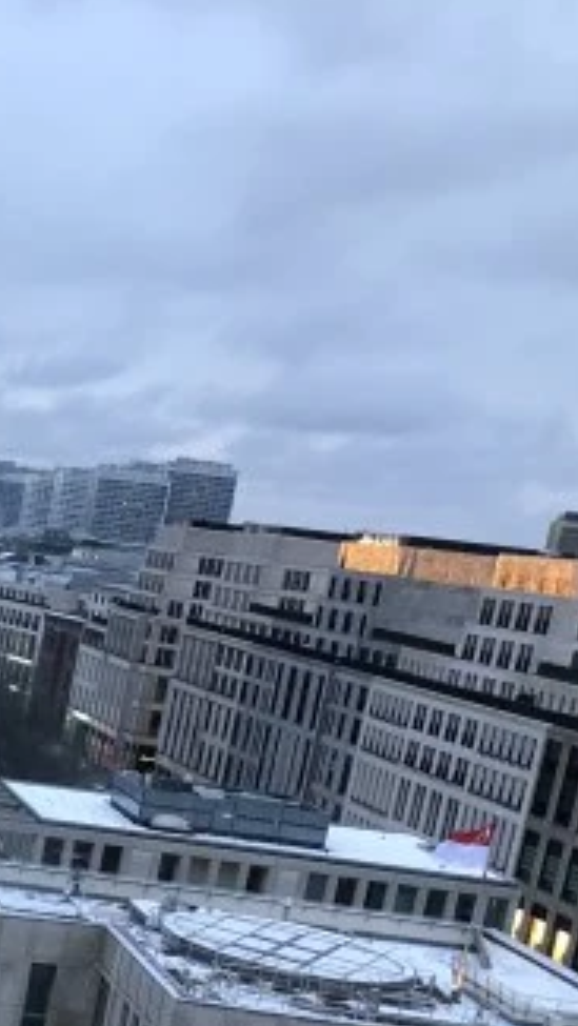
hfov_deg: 13.7
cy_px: 934
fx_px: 2042
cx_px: -575
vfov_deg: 27.2
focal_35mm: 75
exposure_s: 1/15
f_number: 1.8
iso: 50
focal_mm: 4
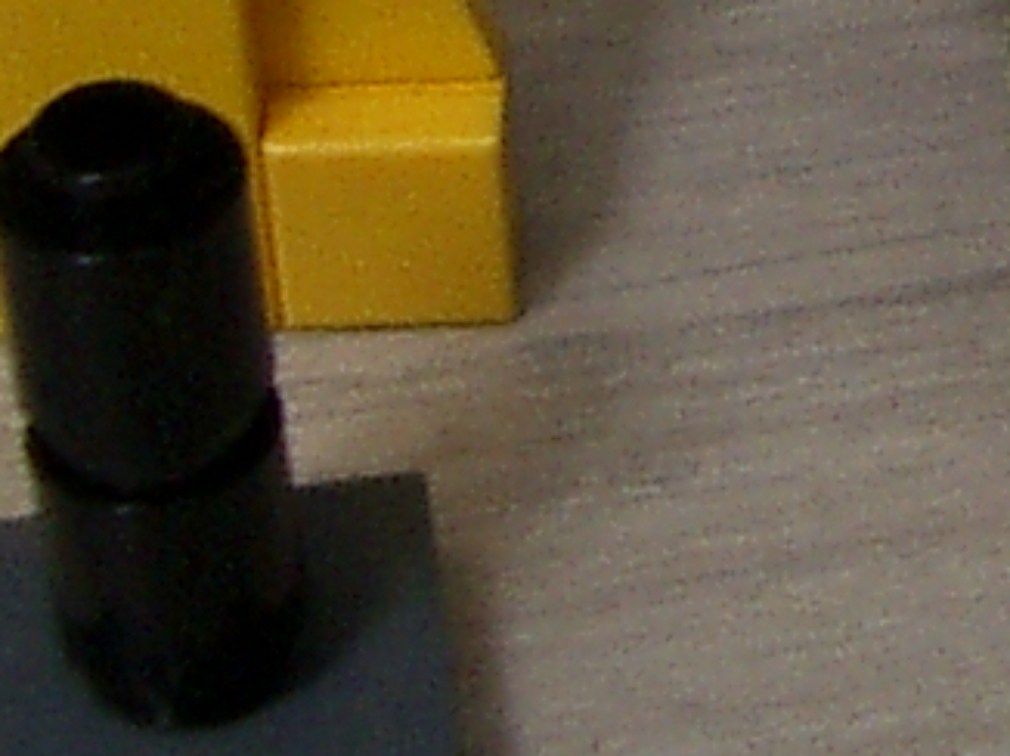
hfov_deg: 8.6
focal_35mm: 220
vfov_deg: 6.6
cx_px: 1843
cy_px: -561
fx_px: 6414
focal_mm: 5.8
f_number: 2.6
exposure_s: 1/8
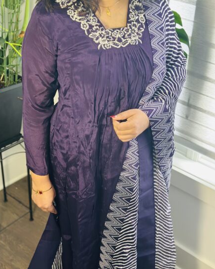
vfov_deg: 36.7
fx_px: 406
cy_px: 138
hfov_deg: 29.7
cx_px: 106
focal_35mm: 51
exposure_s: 1/60
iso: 320
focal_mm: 6.86
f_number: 1.78
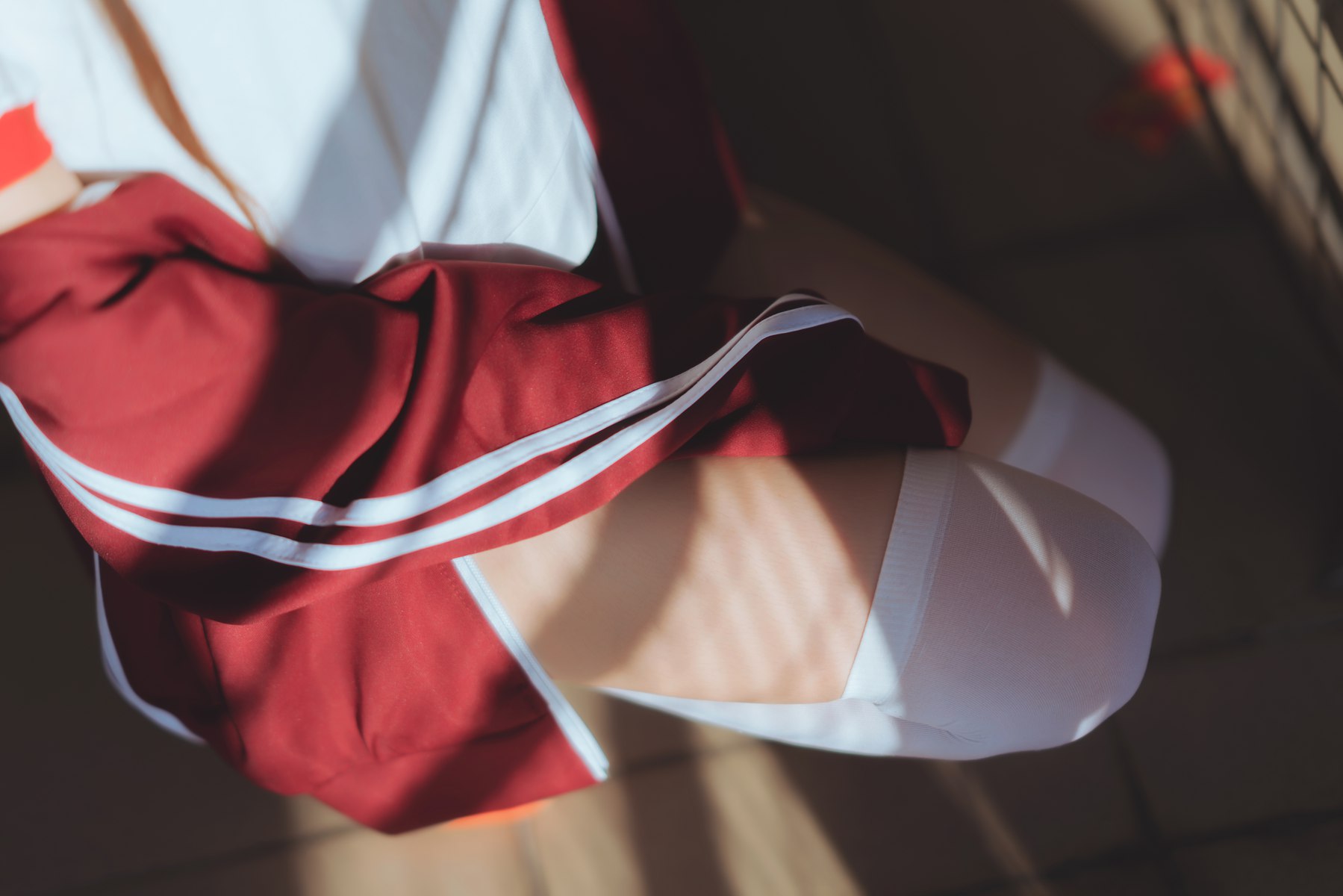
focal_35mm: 85
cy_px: 448
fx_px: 3171
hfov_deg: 23.9
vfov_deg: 16.1
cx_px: 672
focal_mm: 85
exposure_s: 1/1600
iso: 50
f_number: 1.4
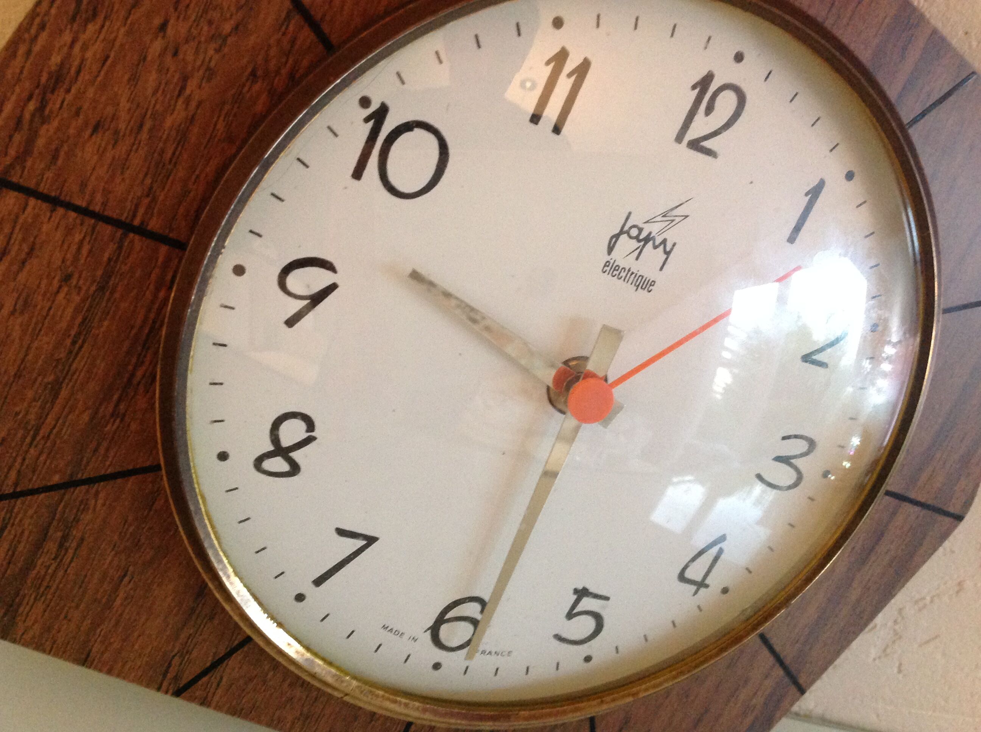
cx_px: 490
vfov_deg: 40.6
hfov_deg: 52.7
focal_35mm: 35
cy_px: 366
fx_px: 990
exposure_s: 1/17
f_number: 2.4
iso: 400
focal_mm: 4.28
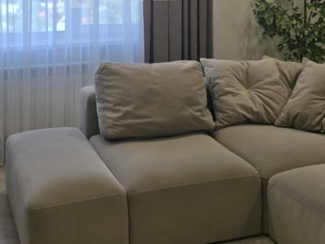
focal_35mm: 57
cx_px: 140
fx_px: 535
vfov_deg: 24.3
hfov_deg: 33.7
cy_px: -9
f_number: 1.7
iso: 80
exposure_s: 1/180
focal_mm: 6.3
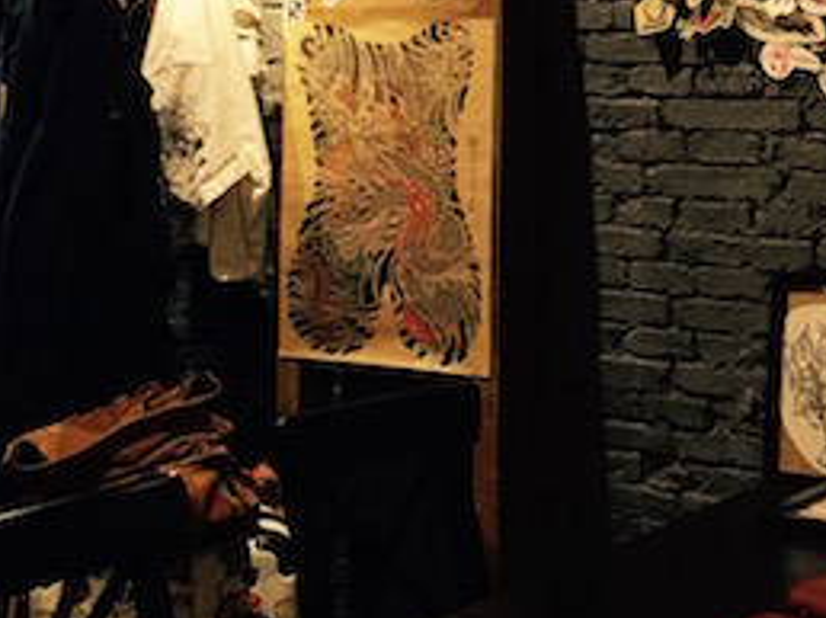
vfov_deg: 16.3
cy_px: 157
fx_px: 2146
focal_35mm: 90
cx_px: 407
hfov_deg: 21.8
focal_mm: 4.15
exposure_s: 1/15
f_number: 2.2
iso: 125
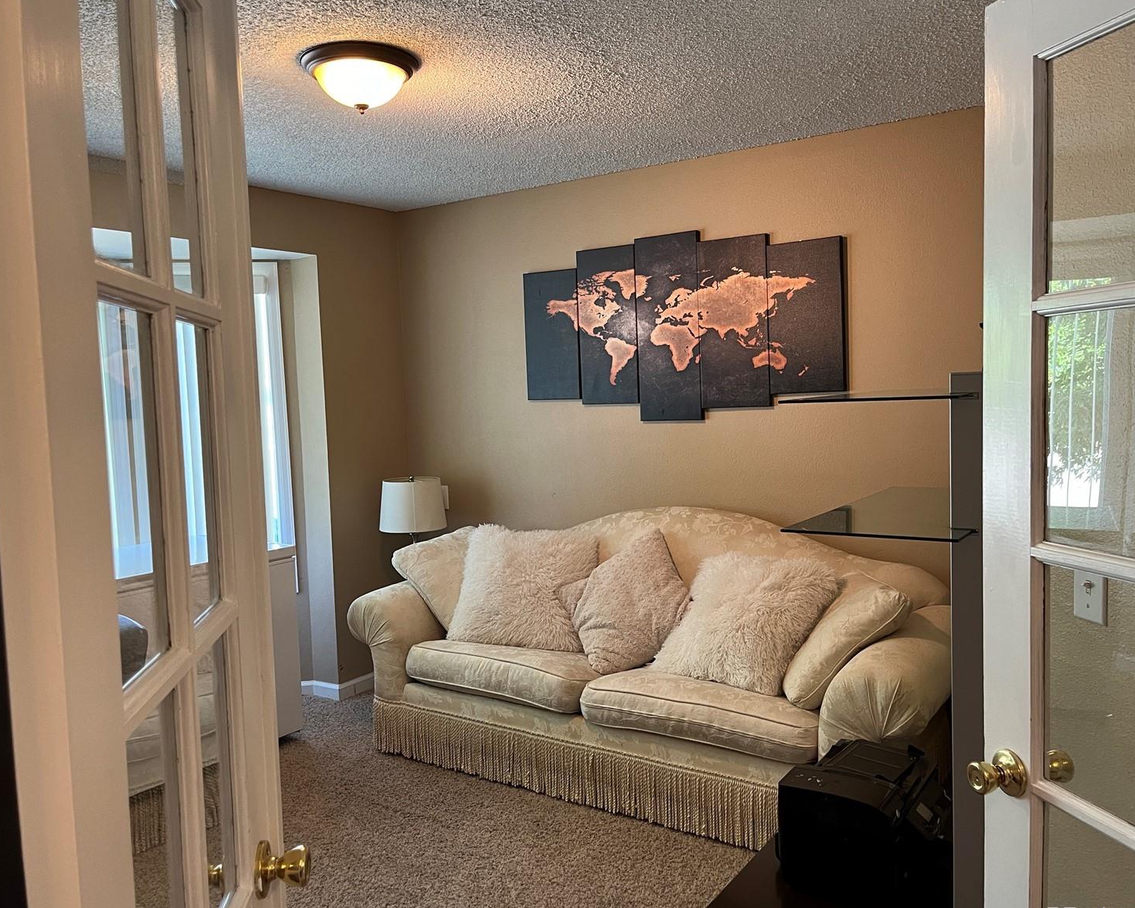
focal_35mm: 28
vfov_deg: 51.5
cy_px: 463
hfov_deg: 62.2
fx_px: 941
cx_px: 547
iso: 200
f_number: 1.6
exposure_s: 1/60
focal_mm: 5.1
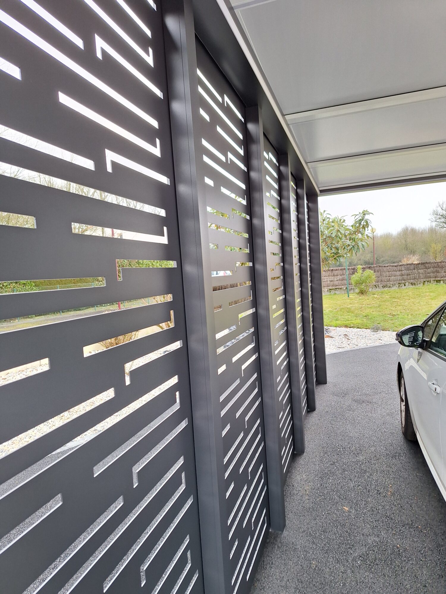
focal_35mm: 23
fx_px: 395
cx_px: 223
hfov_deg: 58.9
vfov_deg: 73.9
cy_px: 297
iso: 40
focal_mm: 5.54
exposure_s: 1/100
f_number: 1.8
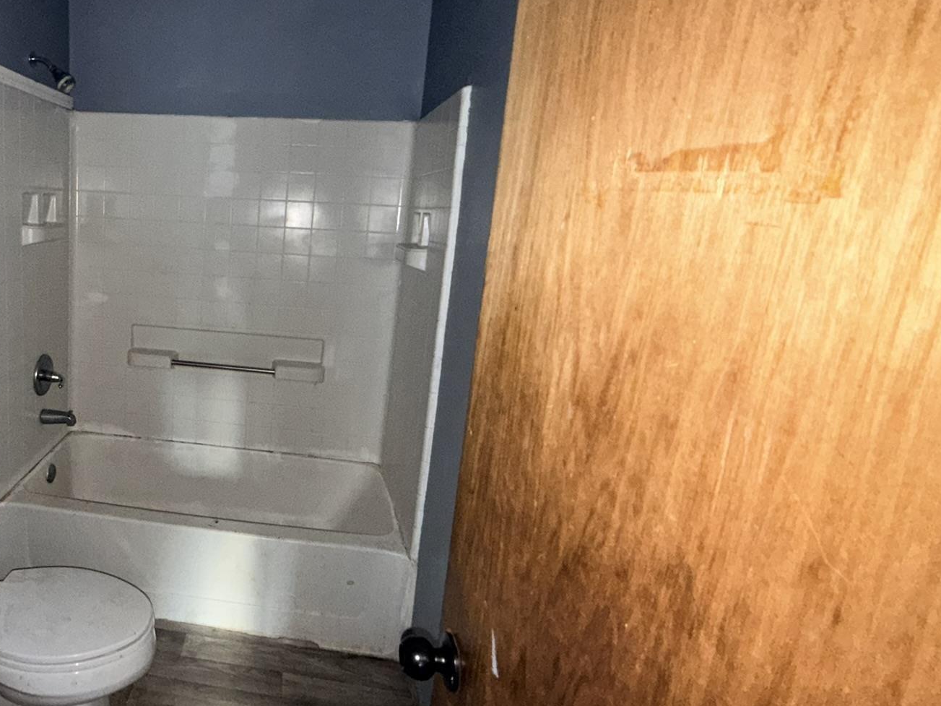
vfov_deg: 60.8
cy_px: 304
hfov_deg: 70.5
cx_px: 220
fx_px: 598
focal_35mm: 22
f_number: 2.2
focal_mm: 2.22
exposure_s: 1/30
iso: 200
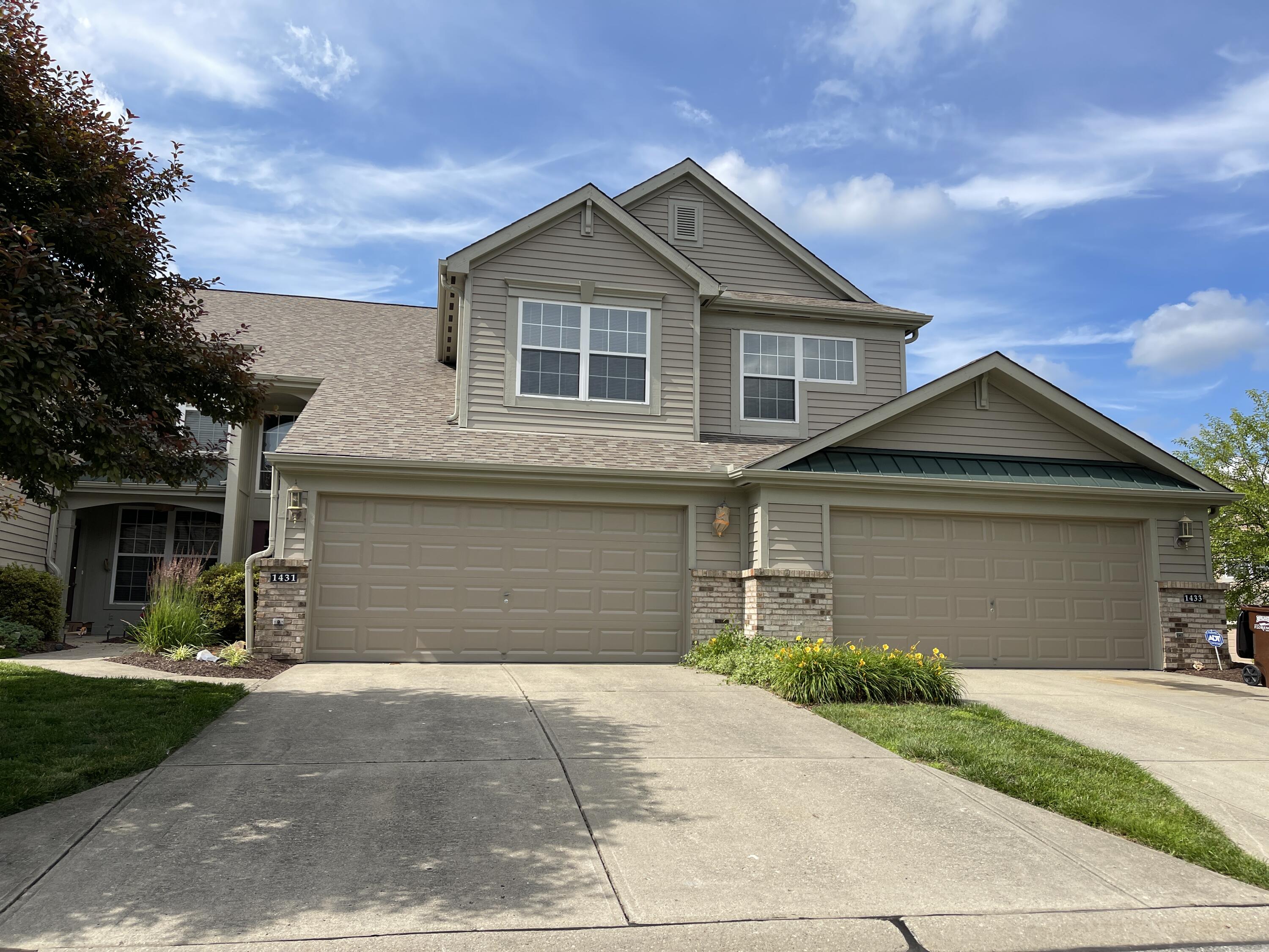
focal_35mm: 25
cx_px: 634
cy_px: 476
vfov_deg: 54.9
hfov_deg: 69.4
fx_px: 916
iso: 32
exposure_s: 1/3257
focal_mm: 5.1
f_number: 1.6
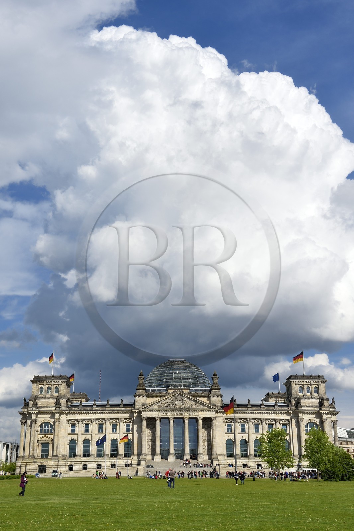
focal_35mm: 44
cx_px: 177
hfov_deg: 30.5
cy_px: 266
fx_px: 649
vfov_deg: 44.5
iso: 200
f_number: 16
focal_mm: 44
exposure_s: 1/250
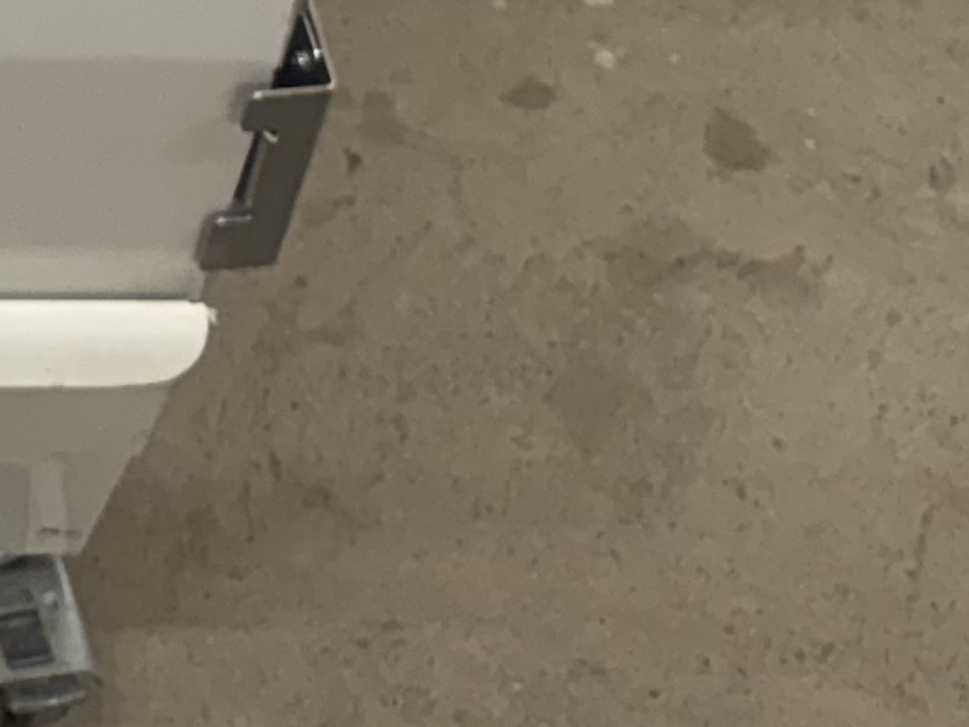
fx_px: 3416
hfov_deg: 14.7
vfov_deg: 10.5
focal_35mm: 122
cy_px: -993
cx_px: -607
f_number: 1.78
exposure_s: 1/100
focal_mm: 6.76
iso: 125
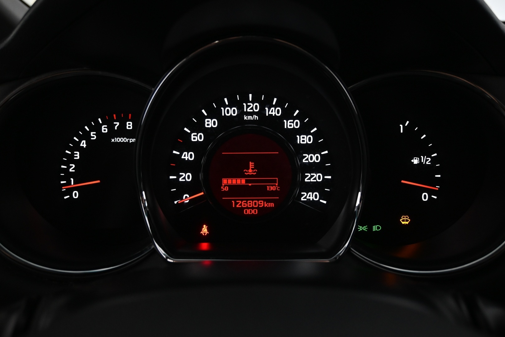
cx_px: 252
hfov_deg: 59.5
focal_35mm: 32
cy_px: 168
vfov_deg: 41.7
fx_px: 442
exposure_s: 1/30
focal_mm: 21
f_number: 4
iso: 1600
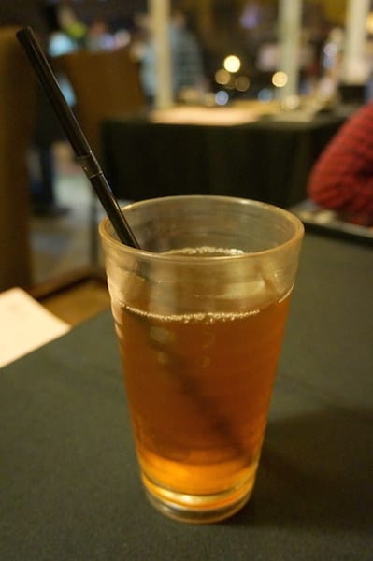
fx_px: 467
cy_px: 280
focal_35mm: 30
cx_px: 186
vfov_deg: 62.0
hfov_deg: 43.5
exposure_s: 1/60
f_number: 4
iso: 2500
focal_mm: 20
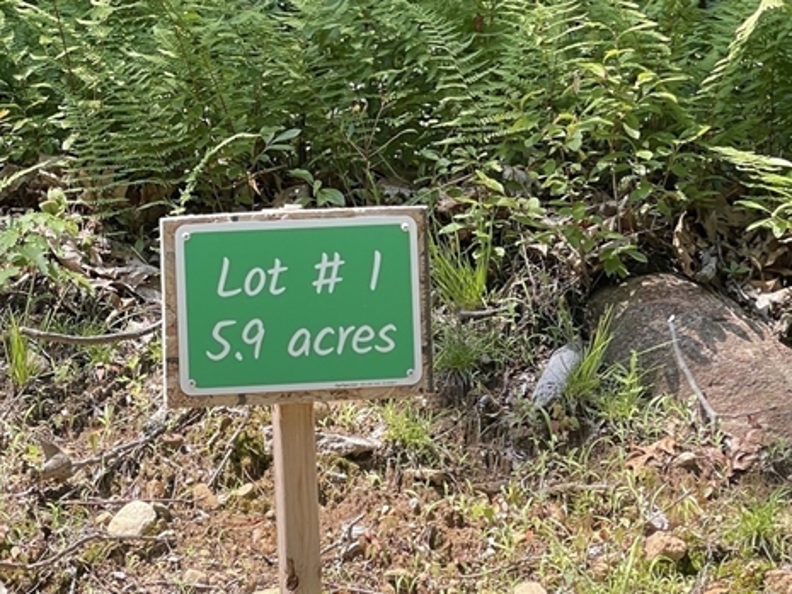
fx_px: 3227
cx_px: 356
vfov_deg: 10.5
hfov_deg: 14.0
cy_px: 102
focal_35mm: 141
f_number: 2.2
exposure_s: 1/197
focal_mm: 7.5
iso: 20
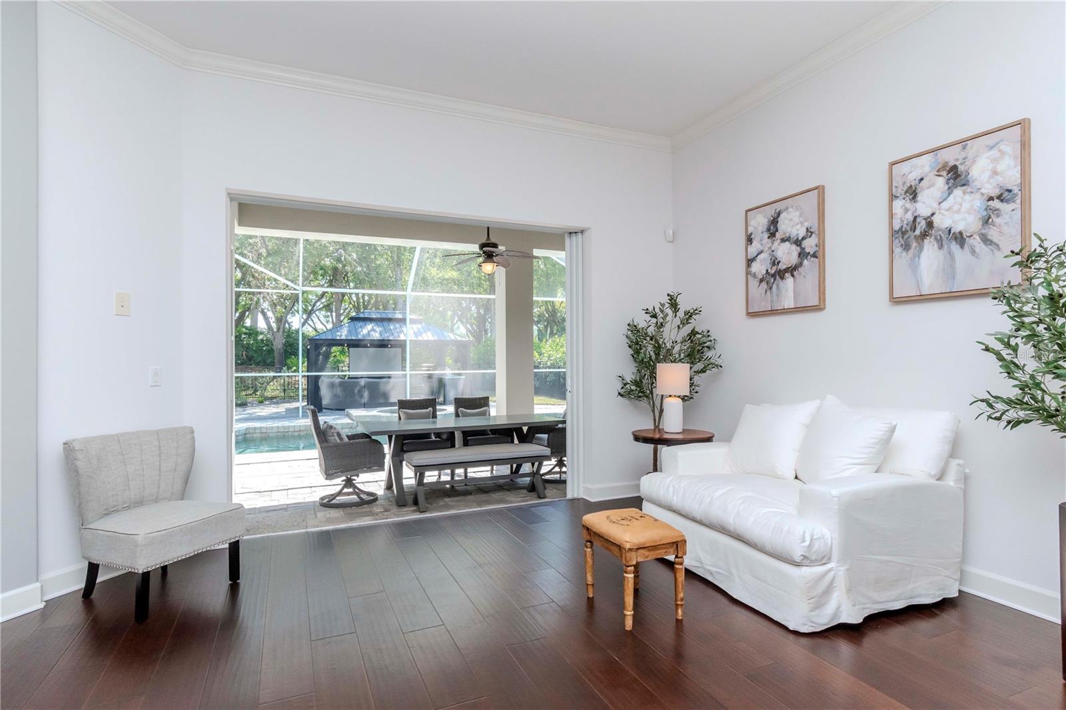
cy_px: 355
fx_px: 533
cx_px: 533
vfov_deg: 67.4
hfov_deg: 90.0
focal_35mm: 18
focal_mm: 12
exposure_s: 1/200
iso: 500
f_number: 9
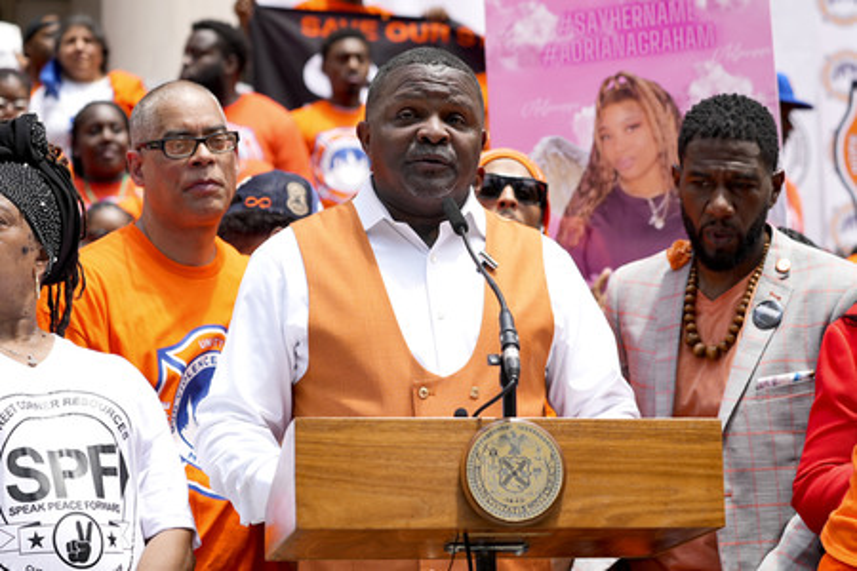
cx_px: 428
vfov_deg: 13.7
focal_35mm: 100
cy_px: 286
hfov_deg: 20.4
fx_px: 2380
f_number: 5.6
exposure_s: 1/640
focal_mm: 100
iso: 200
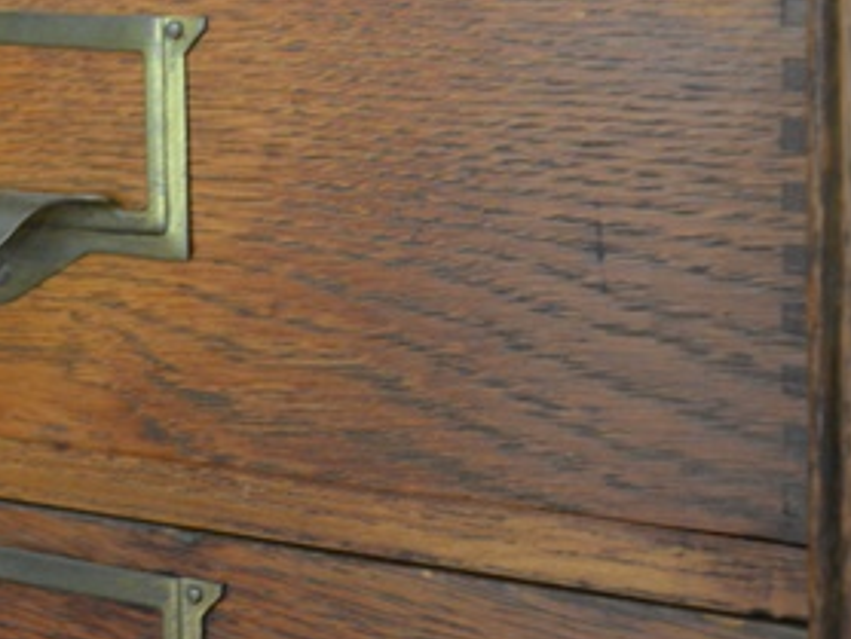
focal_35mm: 112
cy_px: 101
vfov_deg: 13.2
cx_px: 153
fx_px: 2756
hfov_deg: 17.4
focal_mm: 36
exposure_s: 1/30
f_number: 5
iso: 2000
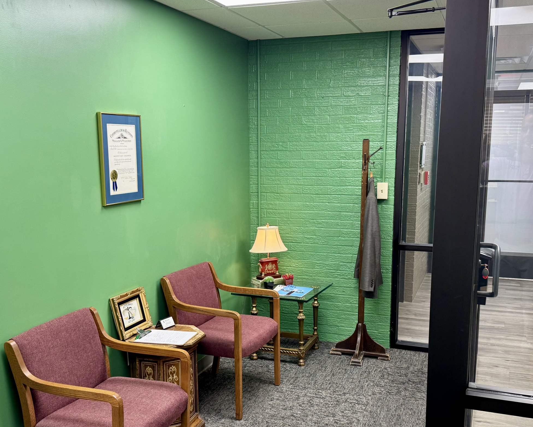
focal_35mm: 37
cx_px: 275
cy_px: 251
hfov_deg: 49.1
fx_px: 584
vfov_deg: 40.0
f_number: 1.78
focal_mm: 6.76
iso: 125
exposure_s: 1/60
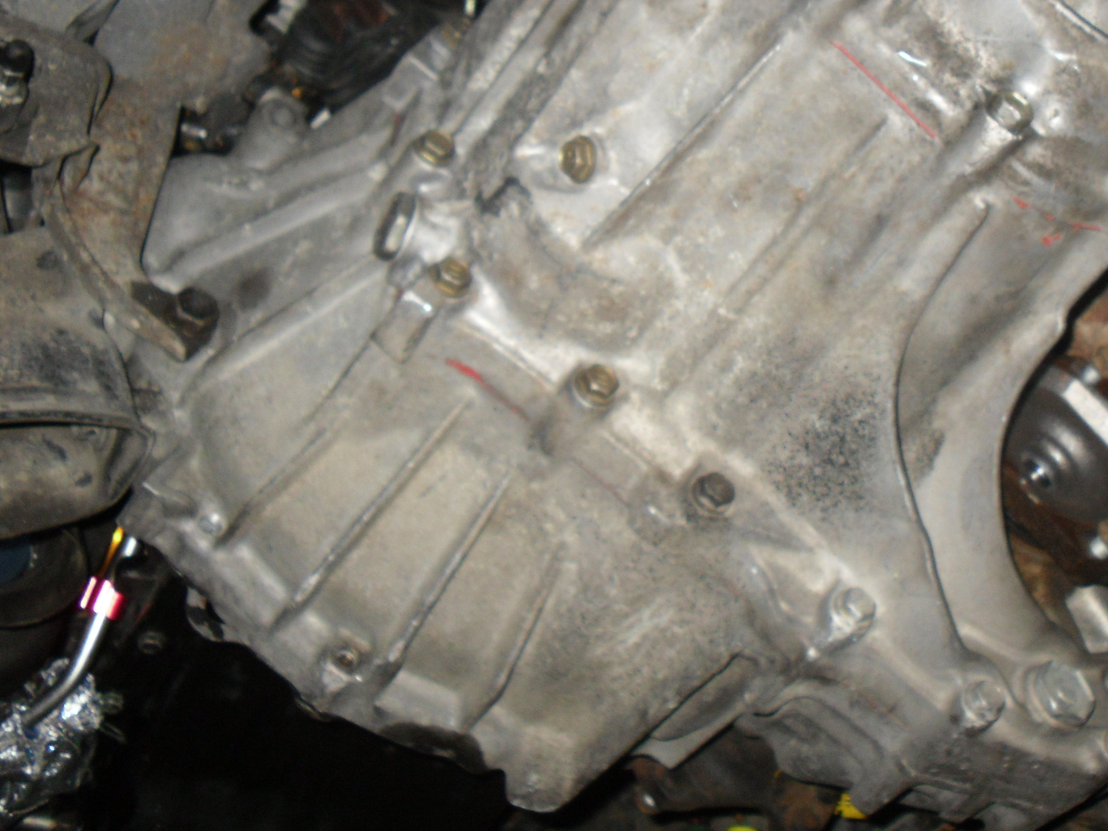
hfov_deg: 34.4
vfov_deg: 26.2
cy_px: 202
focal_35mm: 55
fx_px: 1761
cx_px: 788
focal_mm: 6.3
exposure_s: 1/45
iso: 200
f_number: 7.6
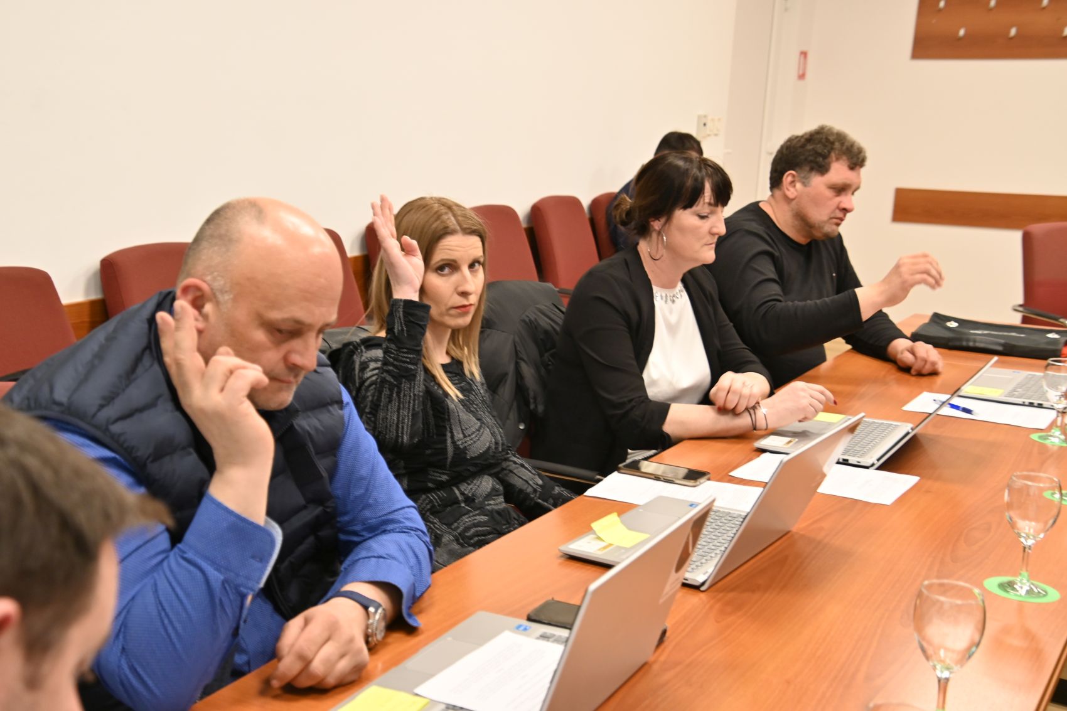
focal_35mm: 46
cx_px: 534
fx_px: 1378
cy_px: 356
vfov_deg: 28.9
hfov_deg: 42.3
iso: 800
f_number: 4
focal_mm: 31
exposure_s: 1/160
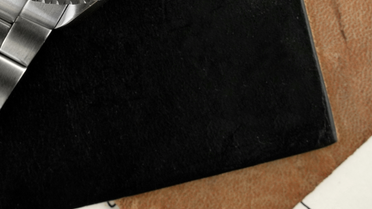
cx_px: 47
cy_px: -110
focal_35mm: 92
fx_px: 907
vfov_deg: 12.5
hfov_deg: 22.7
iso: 320
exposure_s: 1/125
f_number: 10
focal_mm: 30
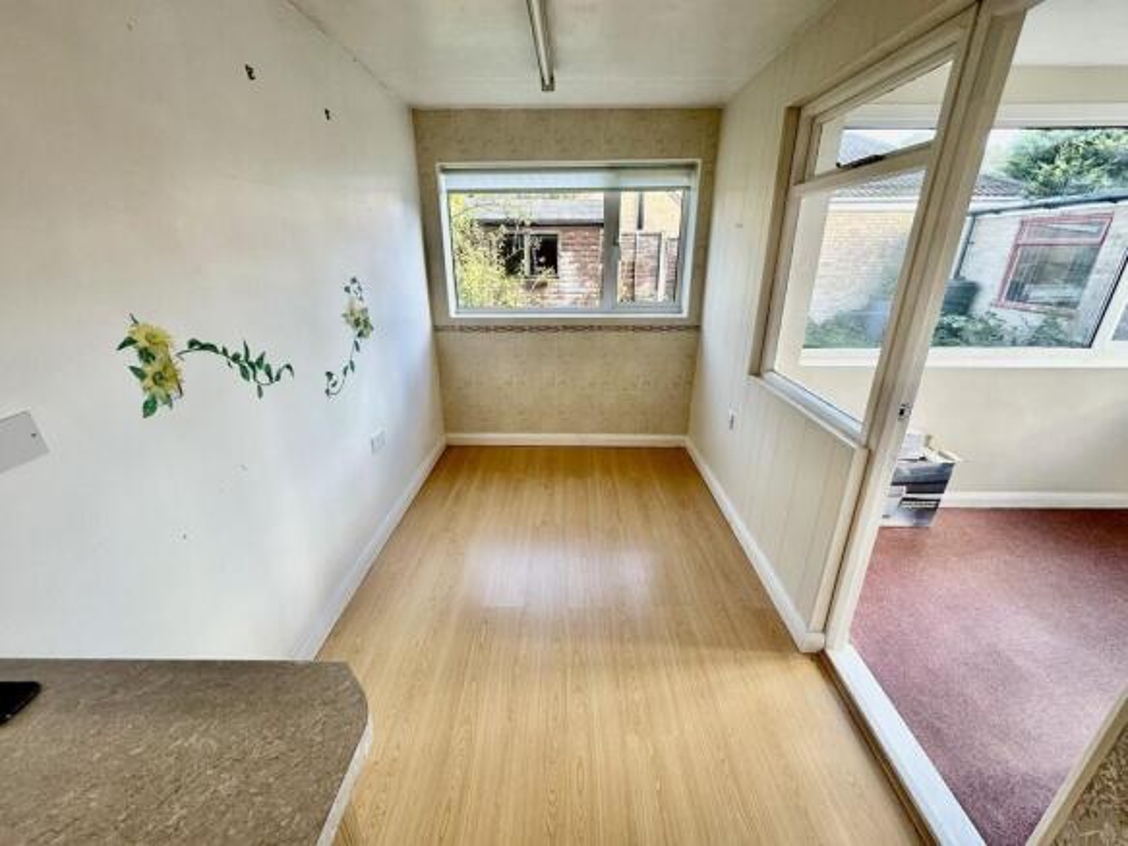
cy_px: 423
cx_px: 564
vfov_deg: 85.7
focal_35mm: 14
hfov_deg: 102.1
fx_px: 456
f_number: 2.2
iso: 100
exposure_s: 1/100
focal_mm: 2.22
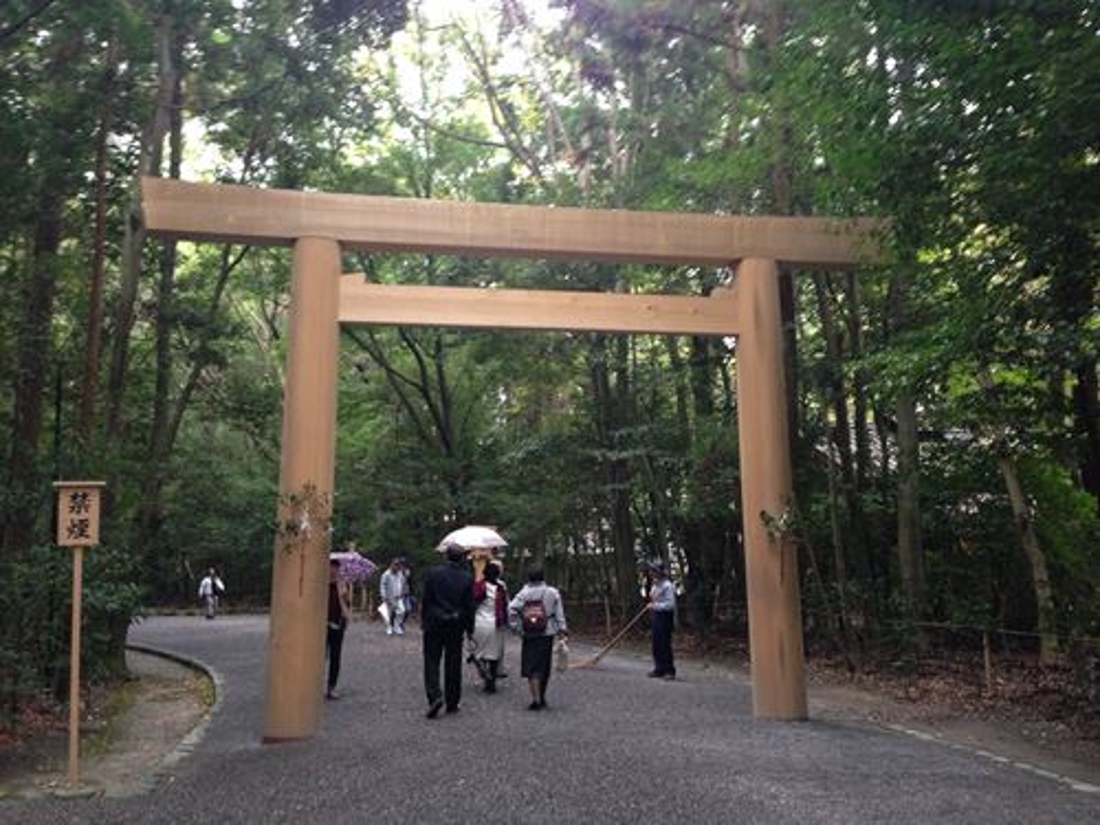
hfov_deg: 55.4
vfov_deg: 42.9
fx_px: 1049
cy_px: 412
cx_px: 550
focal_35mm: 33
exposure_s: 1/20
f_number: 2.4
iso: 200
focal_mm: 4.12
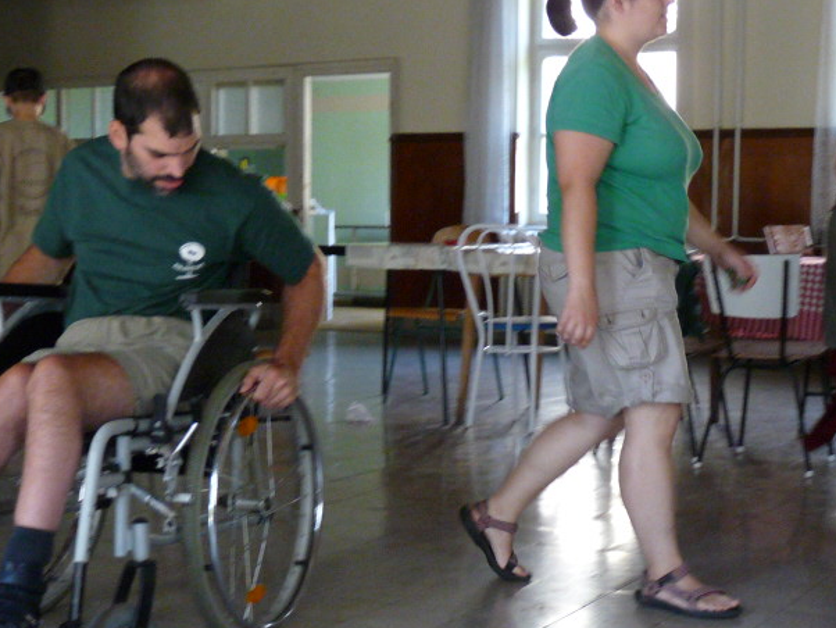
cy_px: 299
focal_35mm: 68
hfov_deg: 28.5
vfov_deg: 21.6
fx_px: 1643
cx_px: 400
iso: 400
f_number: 3
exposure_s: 1/60
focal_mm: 6.5
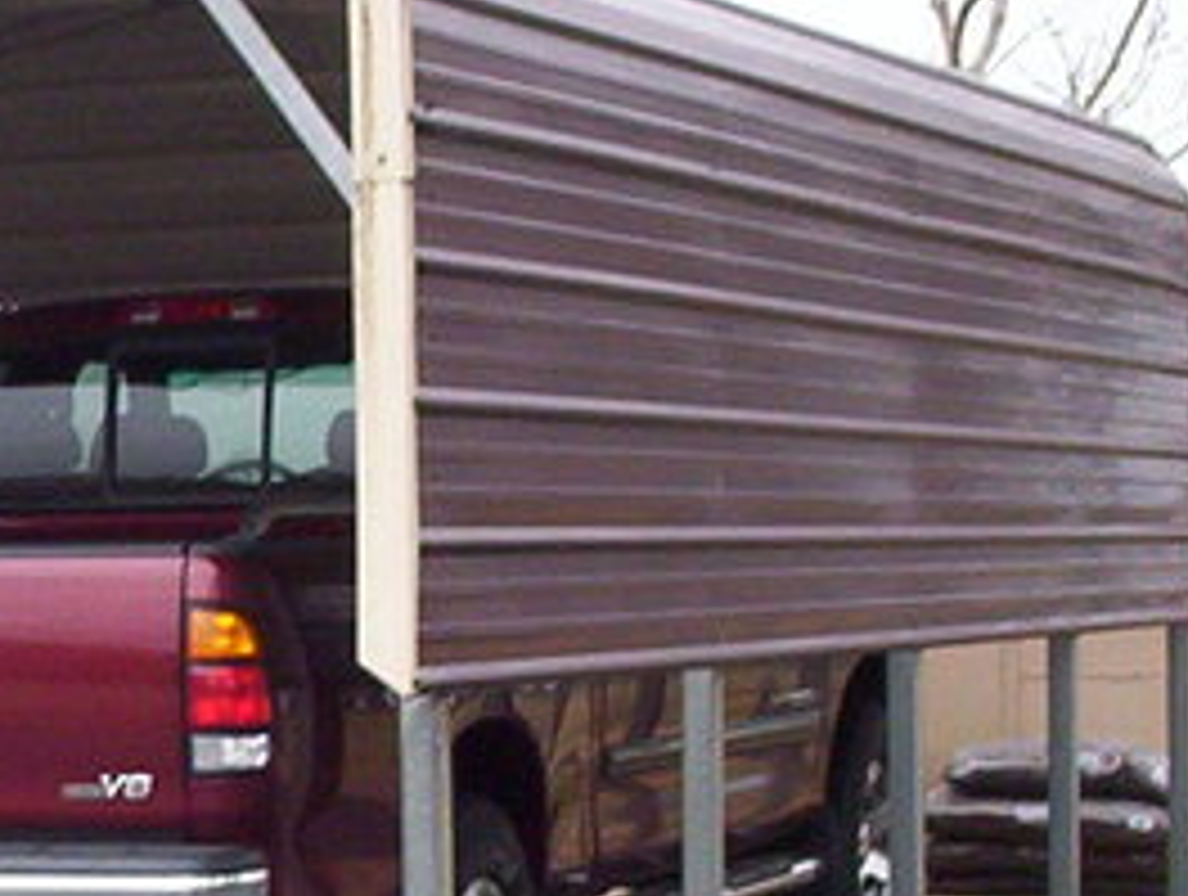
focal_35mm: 132
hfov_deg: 14.2
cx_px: -405
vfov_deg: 11.2
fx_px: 4538
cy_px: 835
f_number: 4.5
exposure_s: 1/60
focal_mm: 4.99
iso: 140
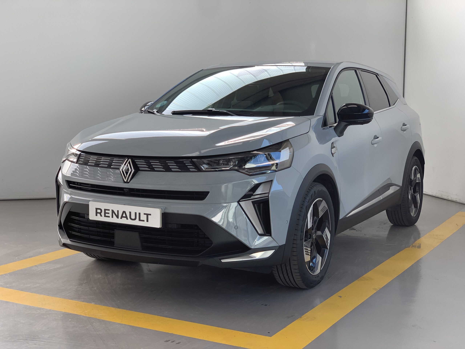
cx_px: 232
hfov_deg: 36.8
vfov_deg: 28.0
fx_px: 699
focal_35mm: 52
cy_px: 174
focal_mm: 6
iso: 16
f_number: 2.4
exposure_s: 1/71
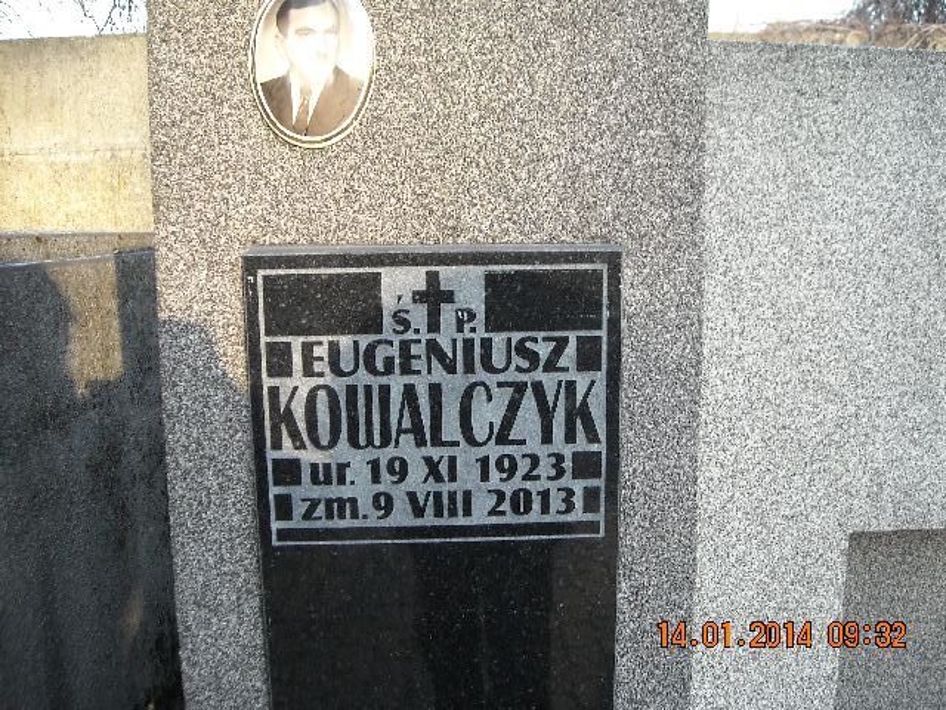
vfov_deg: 40.7
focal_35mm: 35
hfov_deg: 52.6
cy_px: 355
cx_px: 473
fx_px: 956
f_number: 2.8
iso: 200
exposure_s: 1/184
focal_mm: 5.7
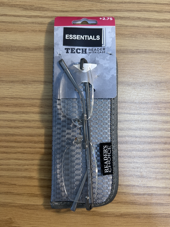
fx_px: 170
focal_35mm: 26
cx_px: 85
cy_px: 114
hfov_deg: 53.1
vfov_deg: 67.3
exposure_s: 1/120
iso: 64
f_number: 1.5
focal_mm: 5.7
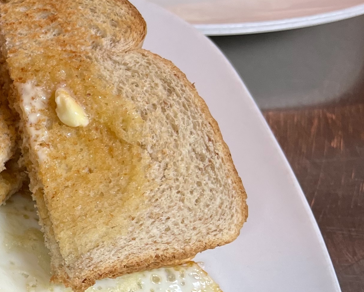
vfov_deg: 18.2
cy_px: 192
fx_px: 905
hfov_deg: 20.1
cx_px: -157
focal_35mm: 84
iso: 80
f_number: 1.5
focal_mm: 5.7
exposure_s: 1/60
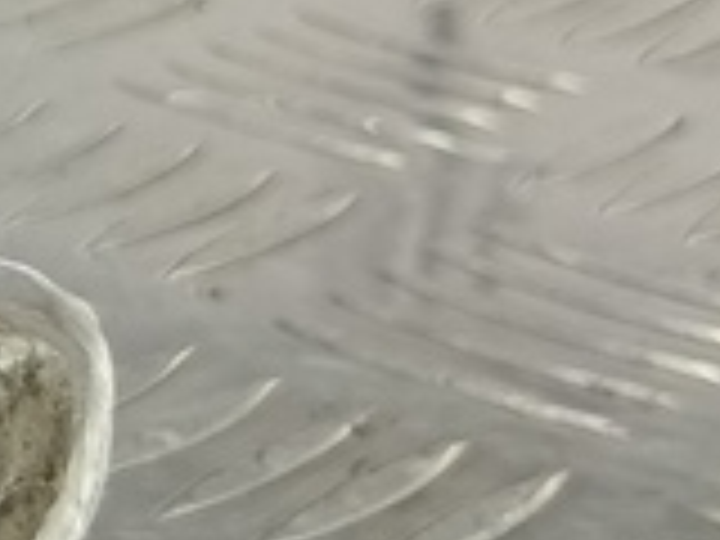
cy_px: 207
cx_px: -1120
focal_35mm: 147
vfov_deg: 10.1
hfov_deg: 10.9
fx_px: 3058
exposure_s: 1/50
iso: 135
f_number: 1.6
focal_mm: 4.11
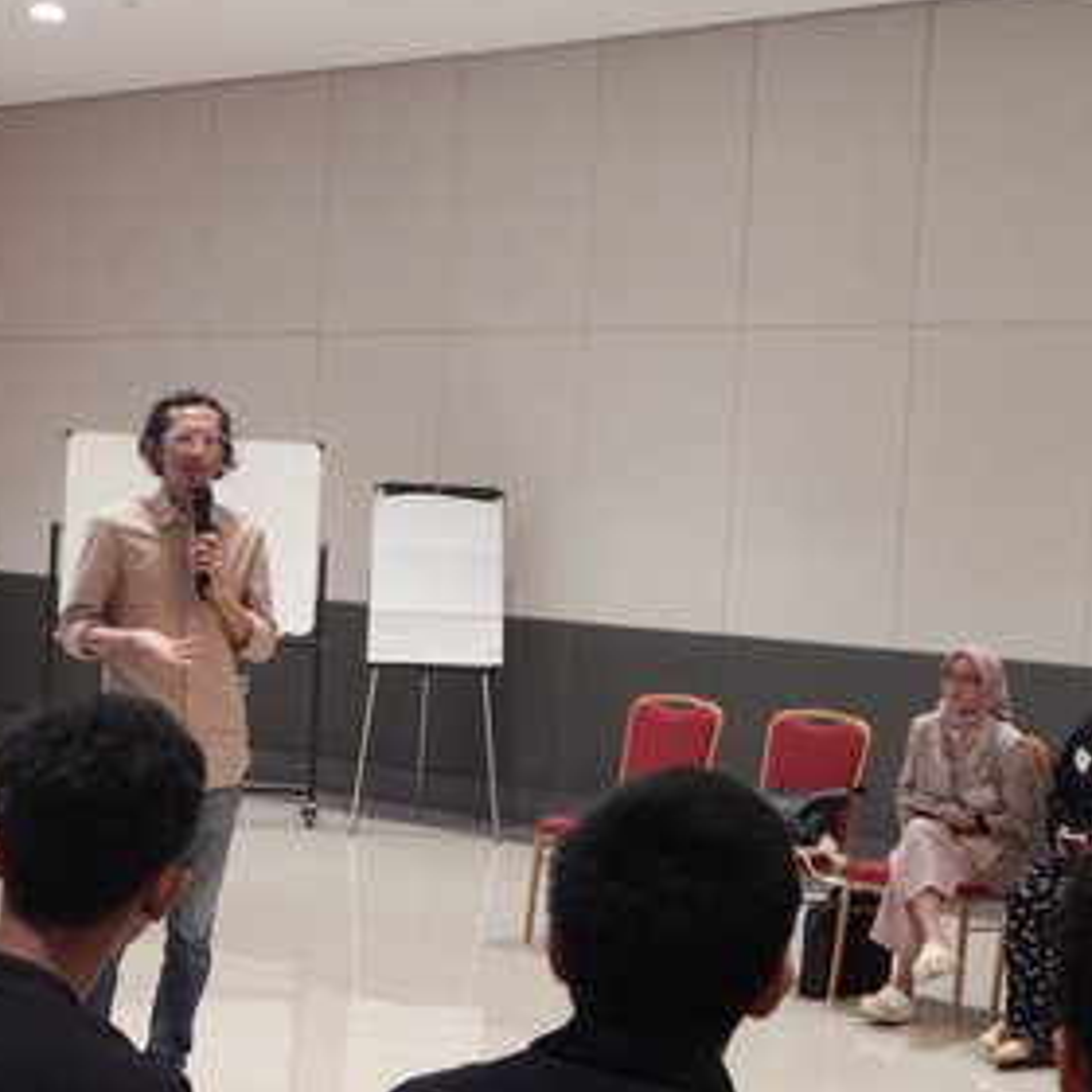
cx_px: 343
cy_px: 583
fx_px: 2570
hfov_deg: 23.9
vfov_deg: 24.0
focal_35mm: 72
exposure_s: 1/13
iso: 400
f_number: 3.8
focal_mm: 9.7
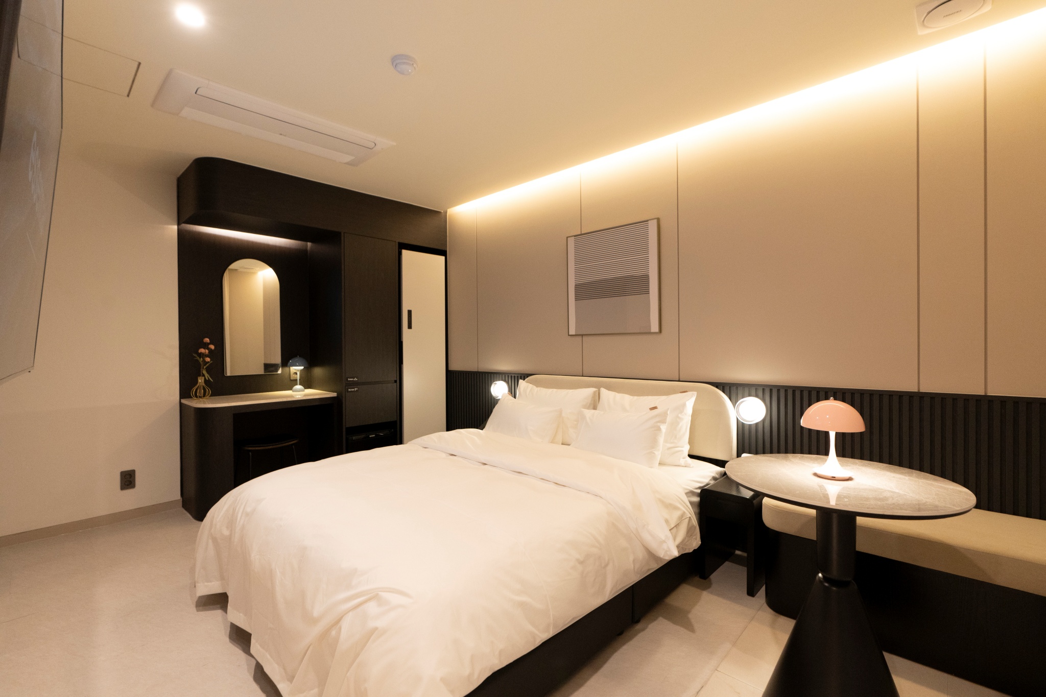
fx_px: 465
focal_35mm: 16
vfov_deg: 73.7
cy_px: 348
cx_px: 523
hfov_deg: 96.7
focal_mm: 16
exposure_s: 1/50
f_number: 5.6
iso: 3200
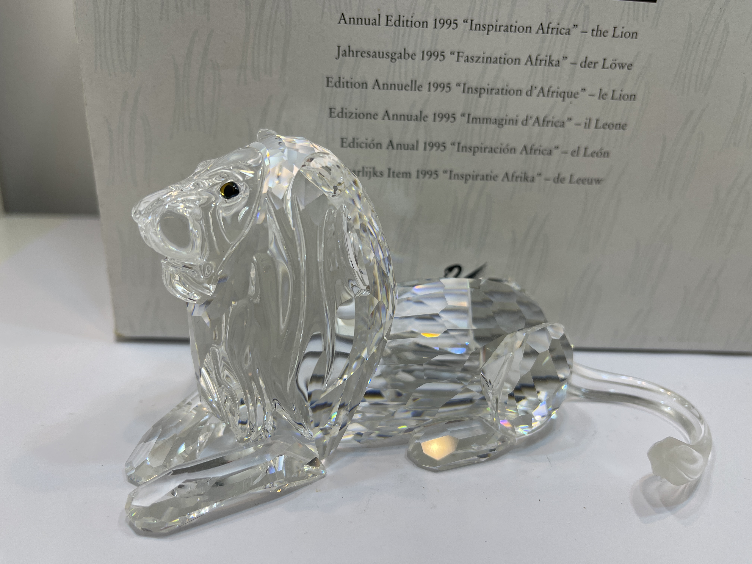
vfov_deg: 54.9
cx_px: 376
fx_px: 543
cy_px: 282
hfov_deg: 69.4
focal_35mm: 25
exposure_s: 1/343
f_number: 1.6
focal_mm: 5.1
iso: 32
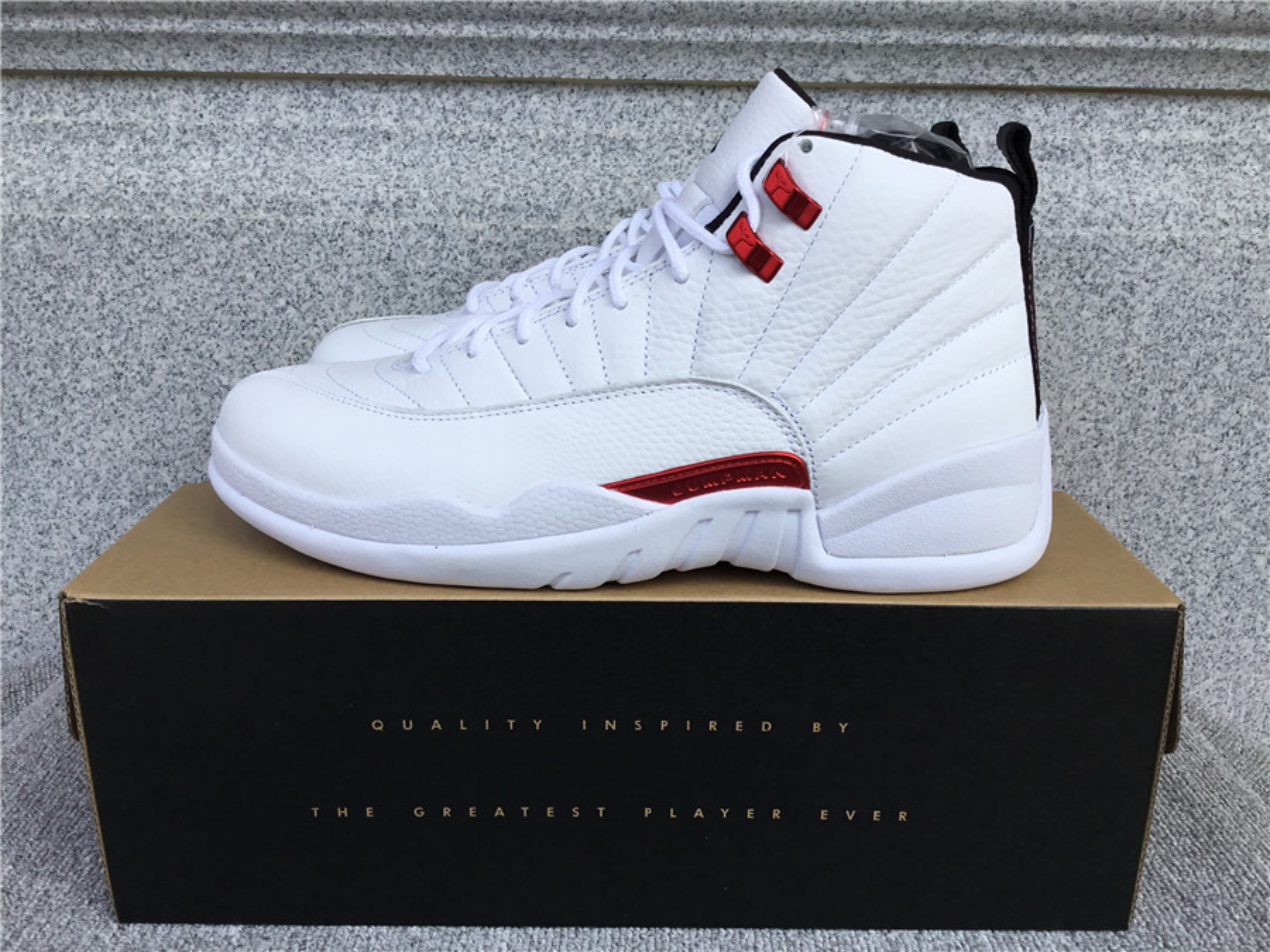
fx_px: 1137
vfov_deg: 45.4
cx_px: 635
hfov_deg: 58.4
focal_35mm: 31
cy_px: 476
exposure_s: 1/673
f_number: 2.4
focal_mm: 3.3
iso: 25
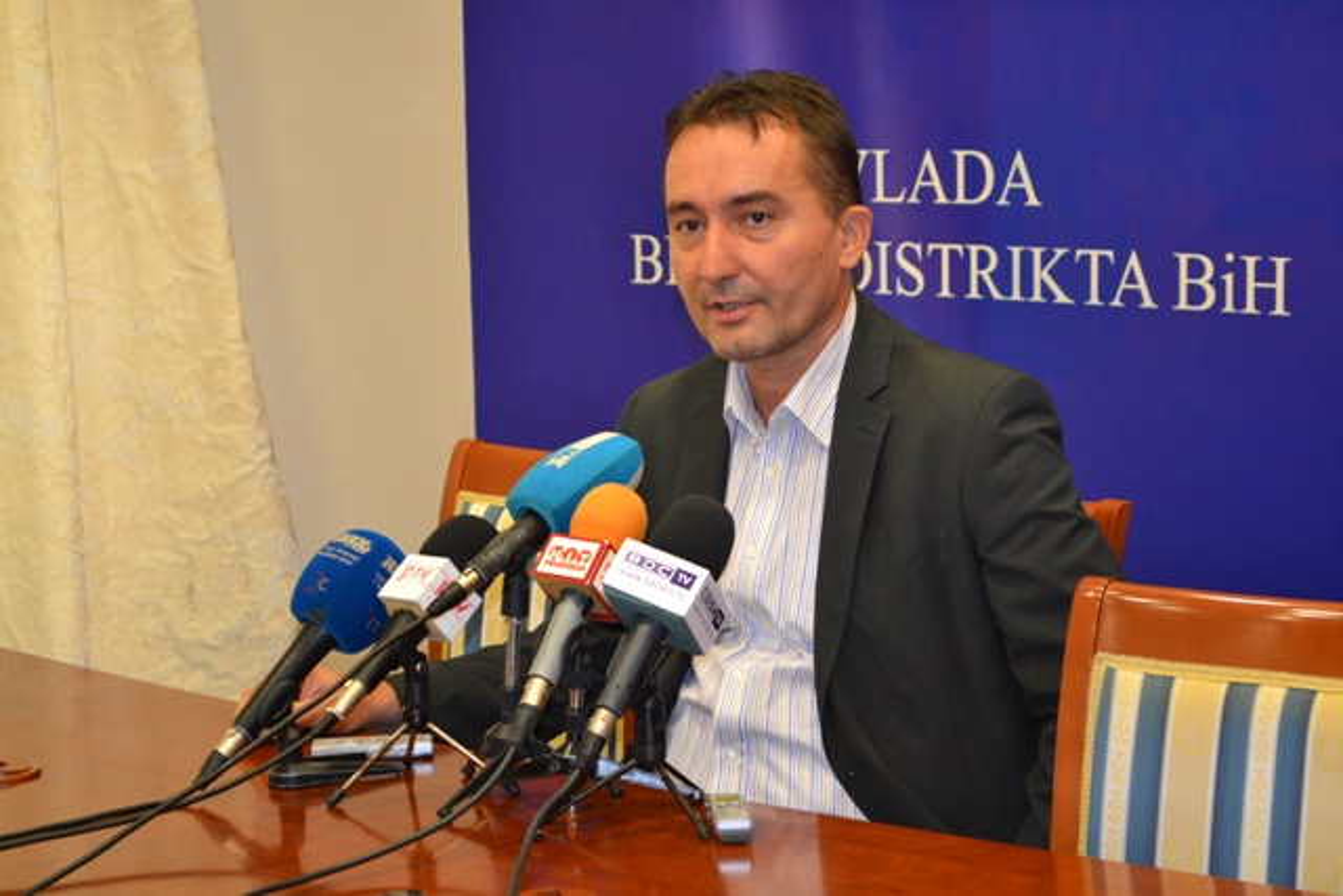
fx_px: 3078
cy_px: 448
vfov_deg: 16.6
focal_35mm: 82
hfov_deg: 24.6
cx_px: 672
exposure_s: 1/60
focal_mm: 55
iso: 1400
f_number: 5.6
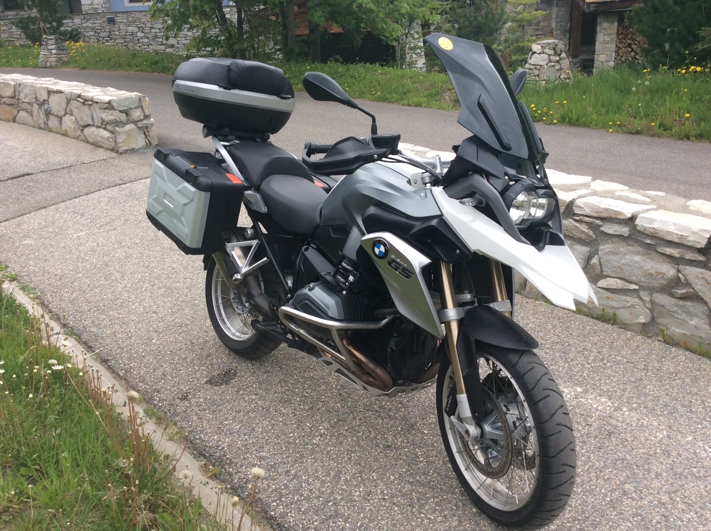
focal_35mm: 32
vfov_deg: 44.1
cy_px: 266
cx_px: 356
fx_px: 656
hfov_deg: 56.9
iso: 32
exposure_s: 1/534
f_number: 2.4
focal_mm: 3.3
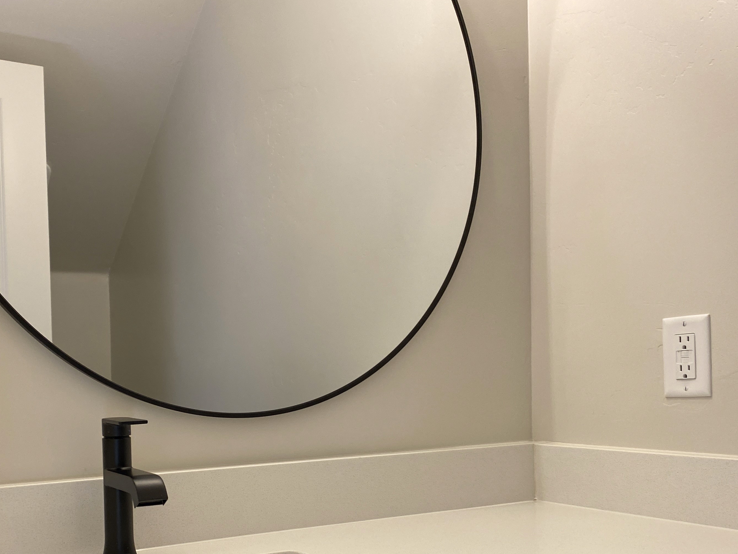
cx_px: 264
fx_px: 831
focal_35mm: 39
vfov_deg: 36.0
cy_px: 412
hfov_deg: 47.3
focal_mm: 4.25
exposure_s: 1/120
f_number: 1.8
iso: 80
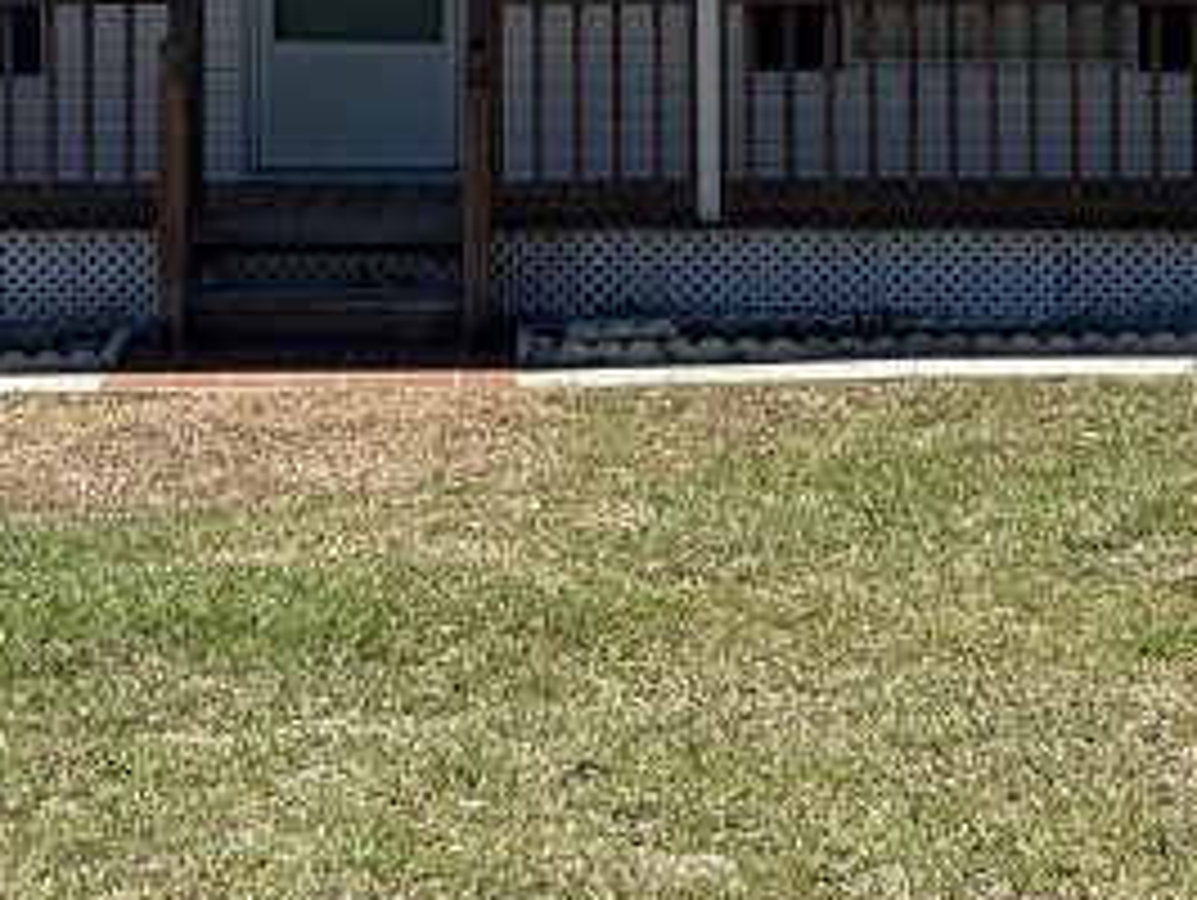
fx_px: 3461
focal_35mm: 100
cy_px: -189
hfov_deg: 19.6
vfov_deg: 14.3
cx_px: 562
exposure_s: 1/3571
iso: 50
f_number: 1.5
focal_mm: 5.7
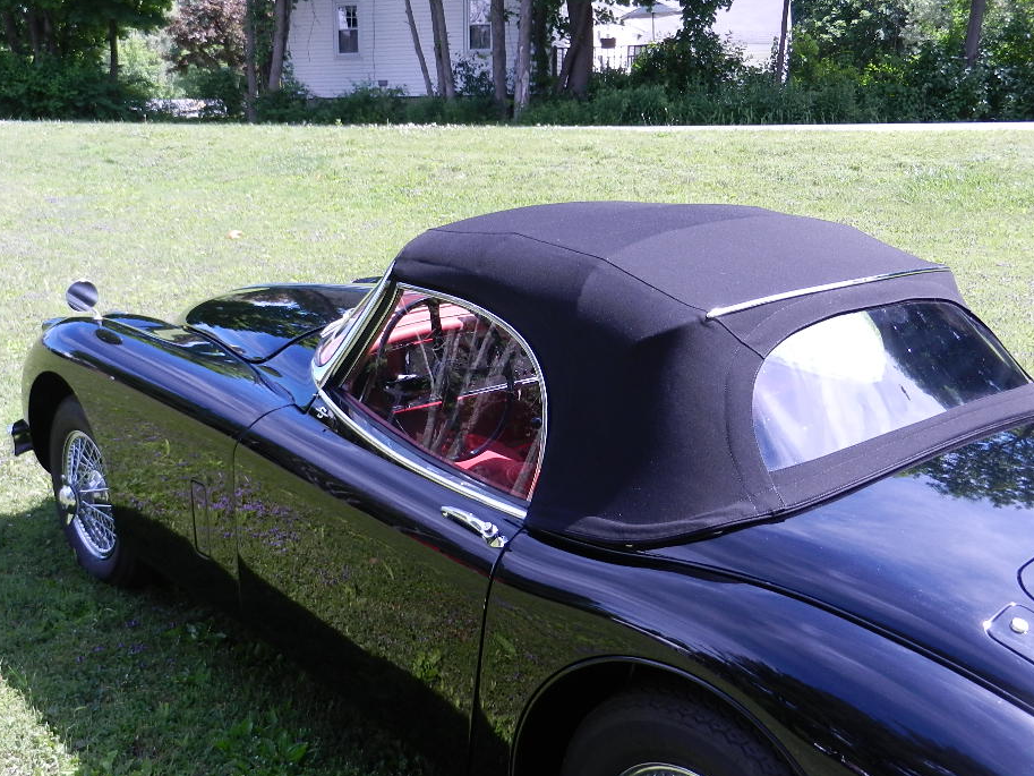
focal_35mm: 37
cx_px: 478
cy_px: 411
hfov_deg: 50.1
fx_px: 1105
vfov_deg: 38.7
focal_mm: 5.9
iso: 160
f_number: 3.8
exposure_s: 1/320
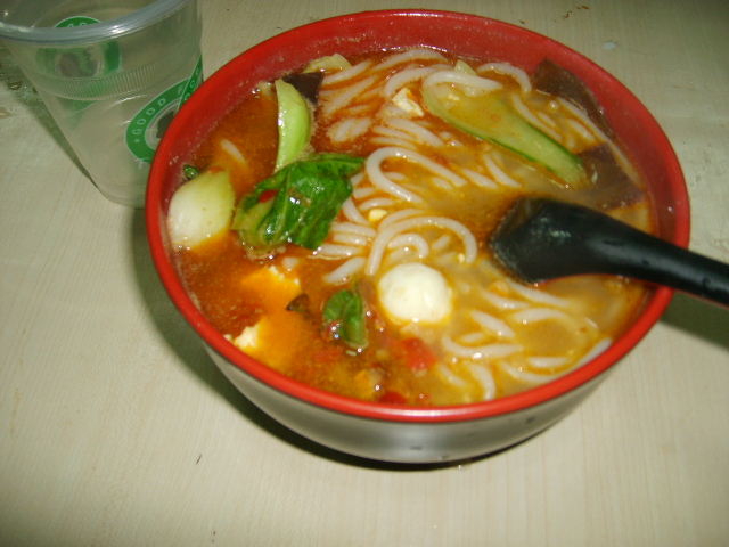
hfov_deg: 52.6
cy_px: 274
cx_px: 364
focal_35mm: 35
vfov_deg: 40.7
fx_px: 737
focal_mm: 5.8
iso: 100
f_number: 2.8
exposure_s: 1/45
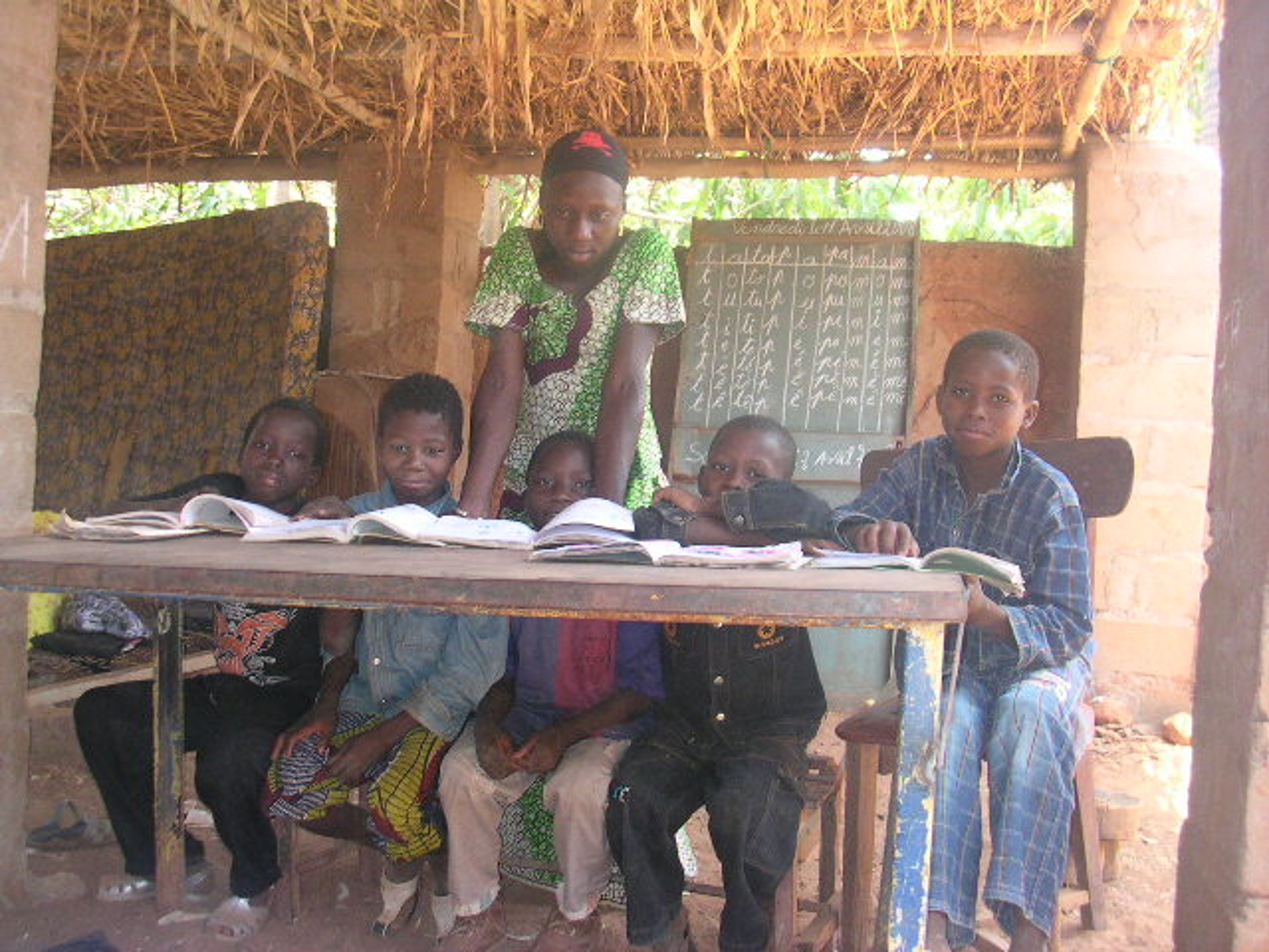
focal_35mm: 37
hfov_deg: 50.1
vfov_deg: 38.7
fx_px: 1356
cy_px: 476
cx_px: 634
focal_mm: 5.6
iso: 117
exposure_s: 1/30
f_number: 2.7
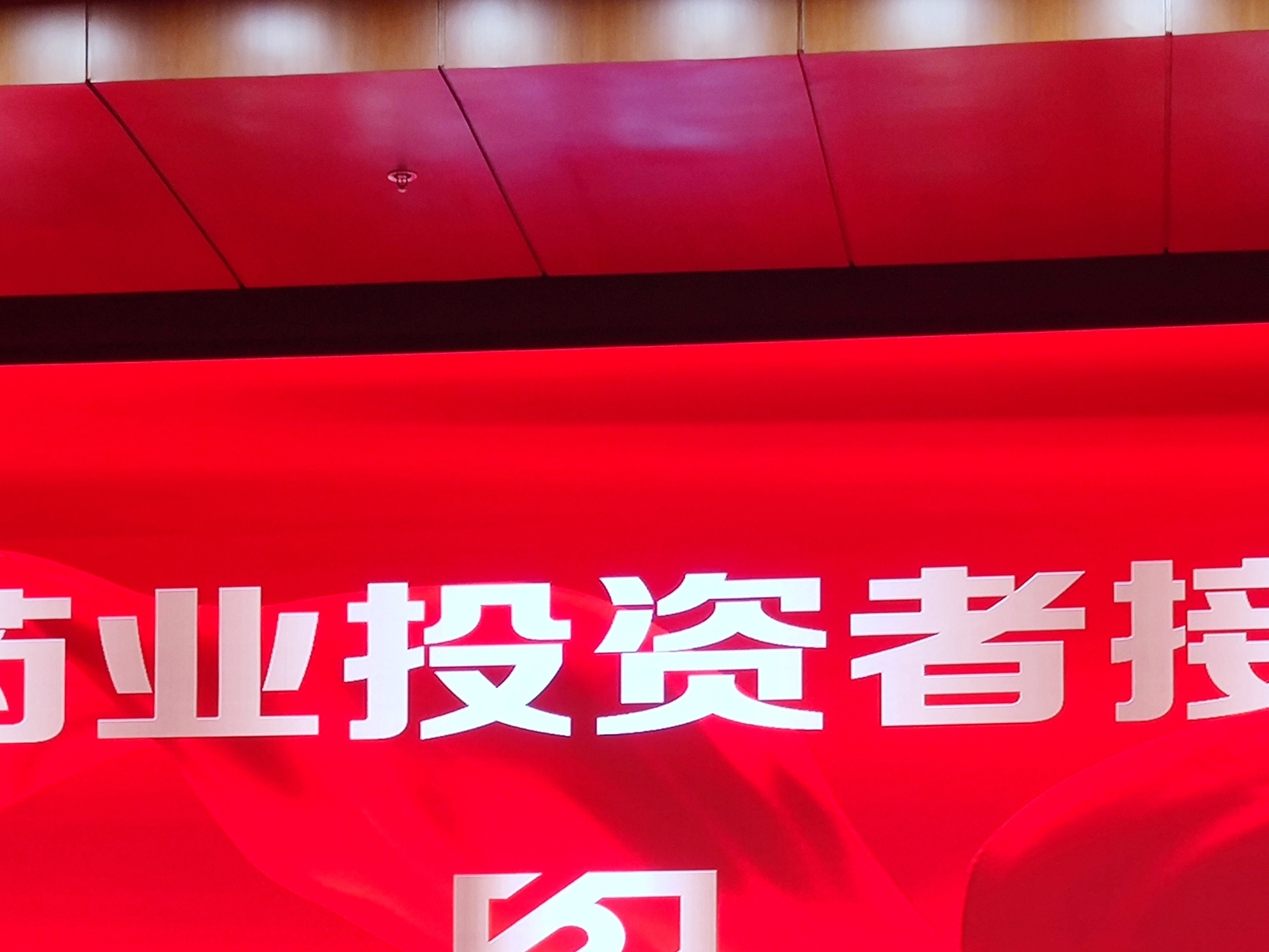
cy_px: 1060
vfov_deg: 13.4
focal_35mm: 108
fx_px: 3960
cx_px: 662
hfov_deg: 18.2
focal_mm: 6.72
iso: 88
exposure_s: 1/120
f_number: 1.69
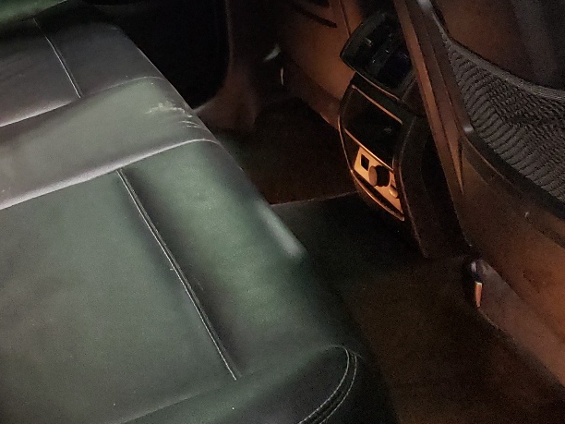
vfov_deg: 20.8
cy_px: -21
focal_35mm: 68
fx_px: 1110
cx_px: 47
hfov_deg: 27.4
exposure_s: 1/24
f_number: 1.5
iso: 635
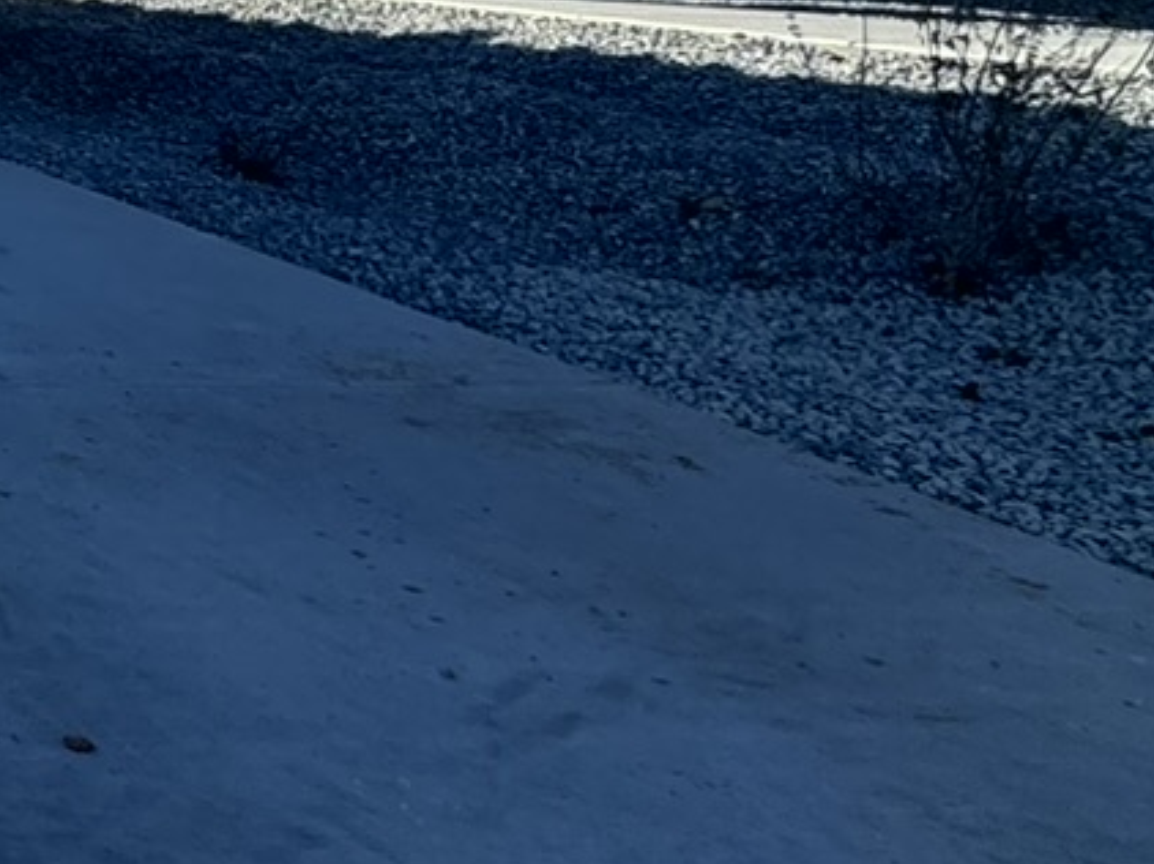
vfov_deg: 20.0
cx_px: -1187
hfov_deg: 18.3
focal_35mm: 68
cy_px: -221
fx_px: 2266
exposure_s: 1/779
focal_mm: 2.22
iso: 40
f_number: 2.2
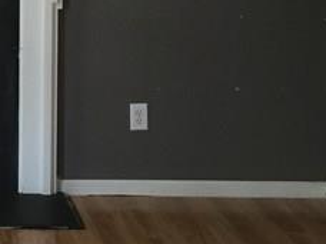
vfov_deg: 11.2
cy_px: -50
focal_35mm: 130
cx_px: -103
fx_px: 1224
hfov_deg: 14.5
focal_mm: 4.15
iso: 40
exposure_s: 1/15
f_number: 2.2
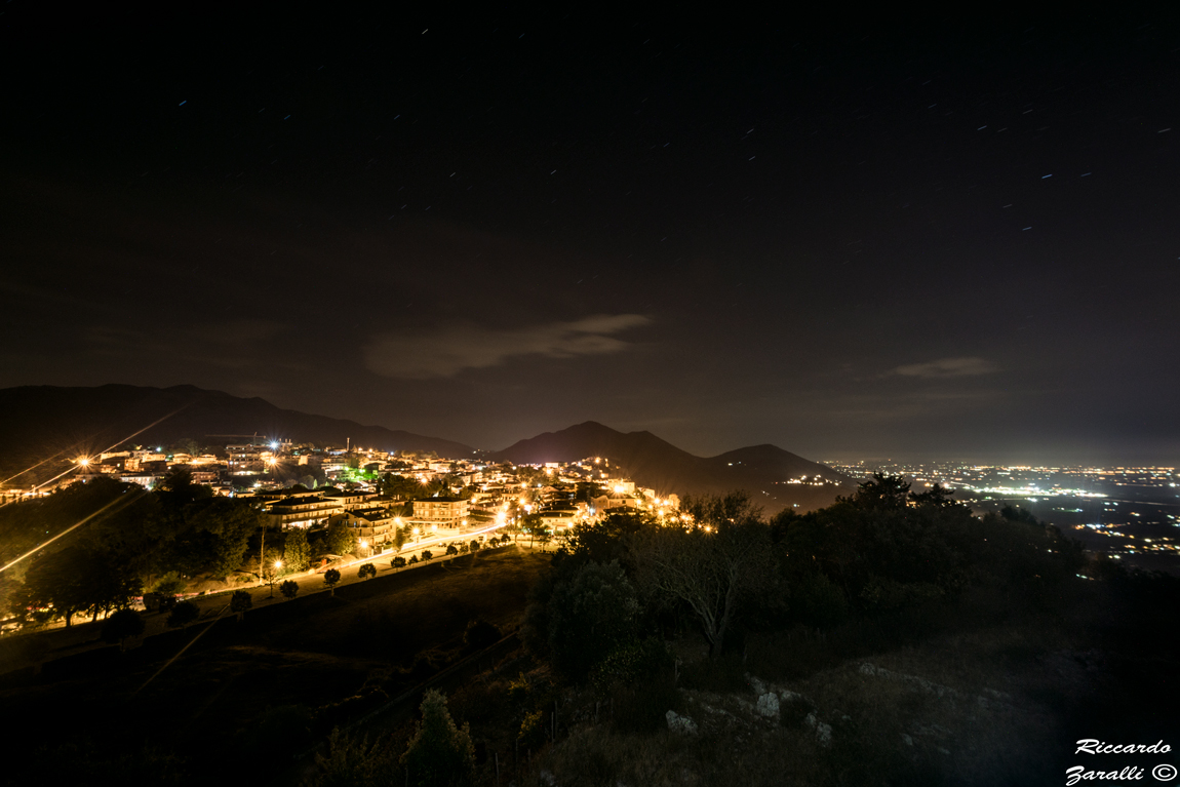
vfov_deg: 77.3
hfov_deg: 100.4
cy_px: 394
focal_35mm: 15
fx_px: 492
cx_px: 590
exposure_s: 144
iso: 100
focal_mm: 10
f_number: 8
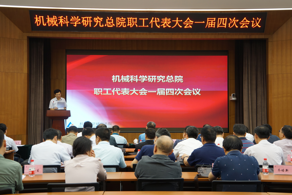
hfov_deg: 38.9
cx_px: 146
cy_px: 98
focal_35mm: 51
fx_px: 414
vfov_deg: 26.5
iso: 400
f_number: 4.5
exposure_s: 1/13
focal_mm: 34
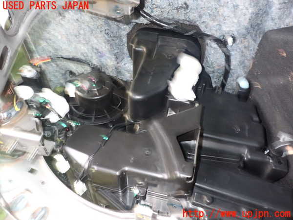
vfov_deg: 46.8
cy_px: 110
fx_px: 254
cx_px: 146
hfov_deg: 60.0
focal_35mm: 30
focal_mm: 5.4
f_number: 6.3
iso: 800
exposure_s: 1/3
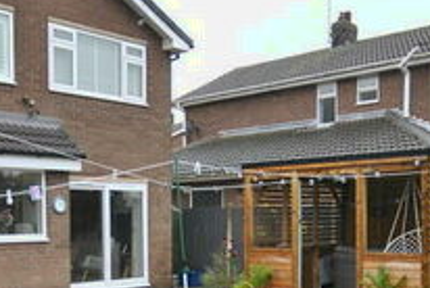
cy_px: 257
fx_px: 610
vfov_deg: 25.8
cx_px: 152
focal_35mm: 51
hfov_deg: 38.5
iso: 200
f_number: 4
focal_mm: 10
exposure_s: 1/60
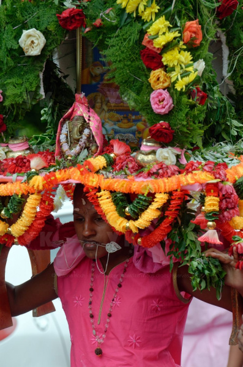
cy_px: 184
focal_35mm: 300
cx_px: 122
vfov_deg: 6.9
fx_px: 3053
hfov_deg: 4.6
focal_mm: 200
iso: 200
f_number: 6.3
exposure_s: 1/400
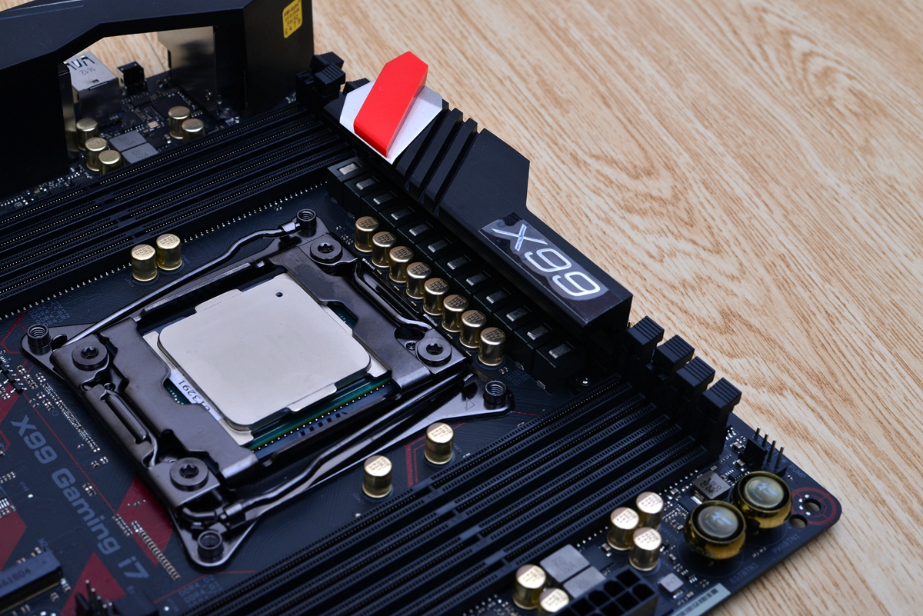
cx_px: 462
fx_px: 1282
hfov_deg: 39.6
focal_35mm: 50
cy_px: 308
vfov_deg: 27.0
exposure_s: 1/100
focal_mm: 50
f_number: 16
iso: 250
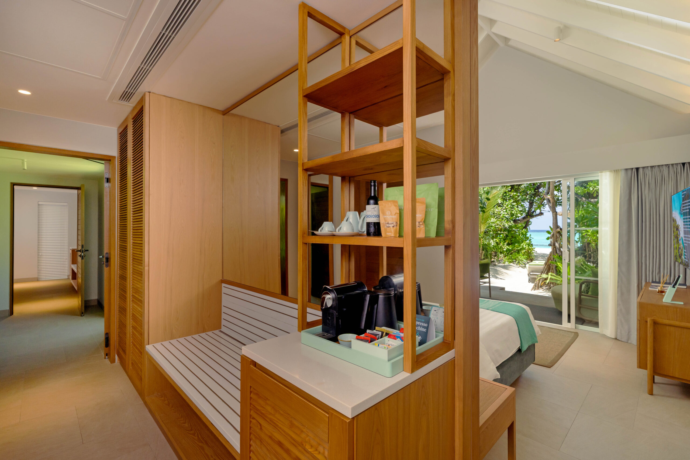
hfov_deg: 96.7
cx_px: 345
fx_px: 307
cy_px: 230
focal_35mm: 16
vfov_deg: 73.8
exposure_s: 1/320
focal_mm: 16
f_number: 8
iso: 500
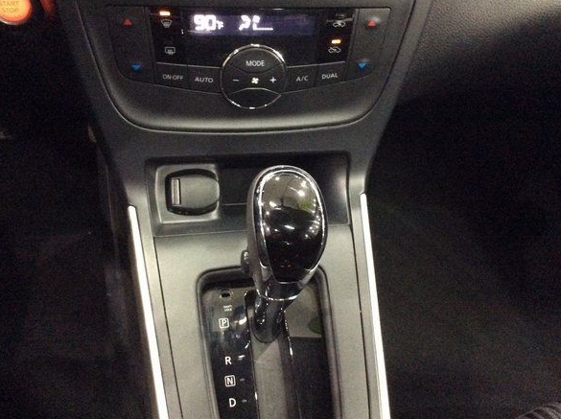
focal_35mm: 35
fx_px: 566
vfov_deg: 40.6
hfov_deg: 52.7
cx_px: 272
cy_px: 196
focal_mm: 3.3
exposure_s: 1/15
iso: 500
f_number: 2.4
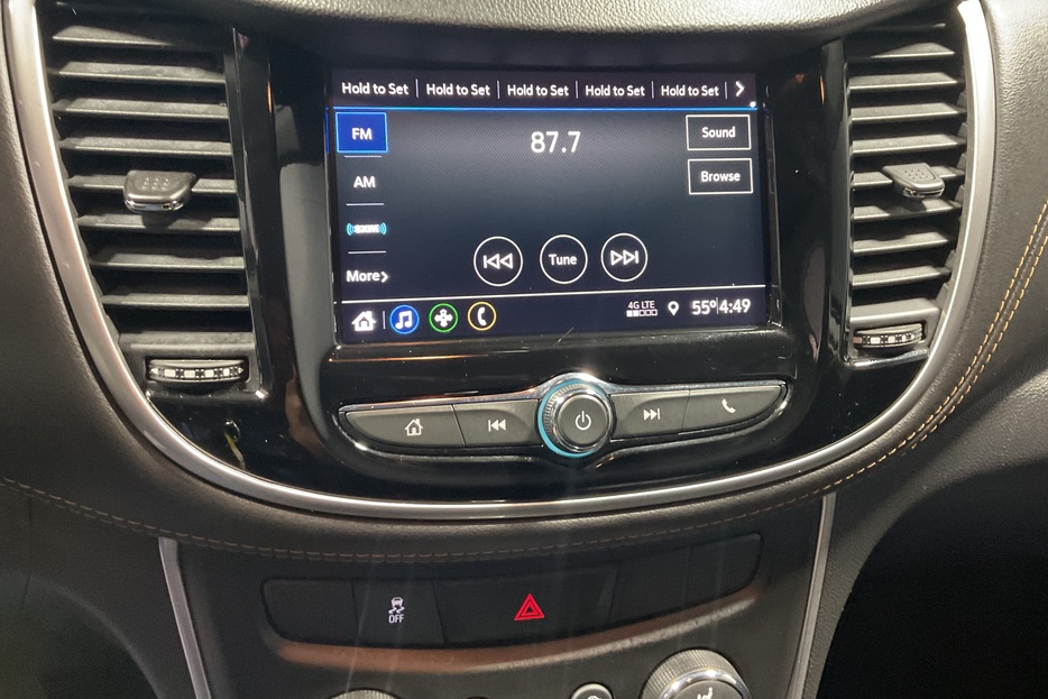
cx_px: 524
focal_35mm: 31
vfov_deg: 42.2
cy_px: 297
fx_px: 903
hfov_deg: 60.3
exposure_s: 1/40
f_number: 1.8
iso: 250
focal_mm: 3
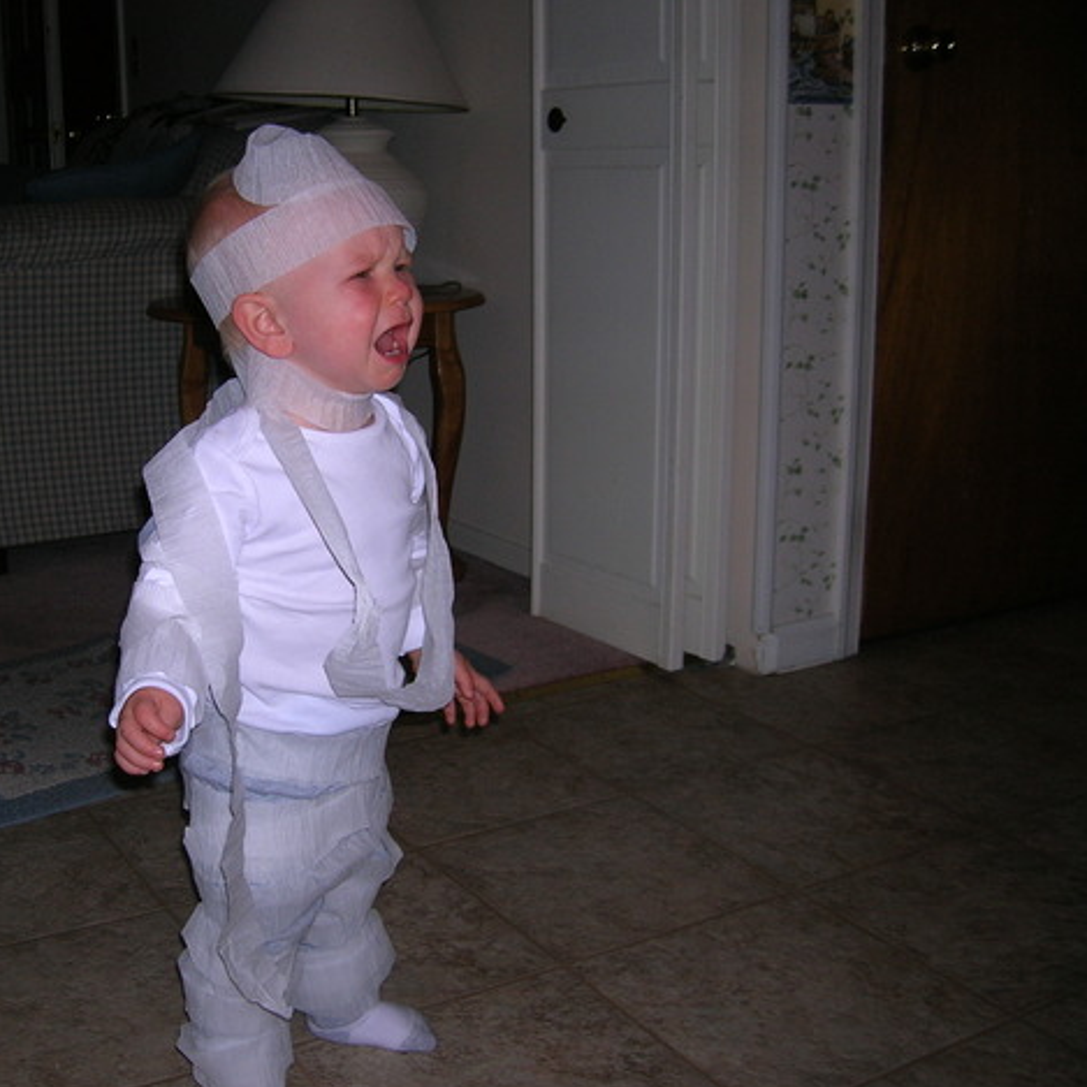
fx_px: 1457
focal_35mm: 41
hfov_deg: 40.3
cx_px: 350
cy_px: 553
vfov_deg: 40.9
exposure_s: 1/60.1
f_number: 2.9
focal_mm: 5.7
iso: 50
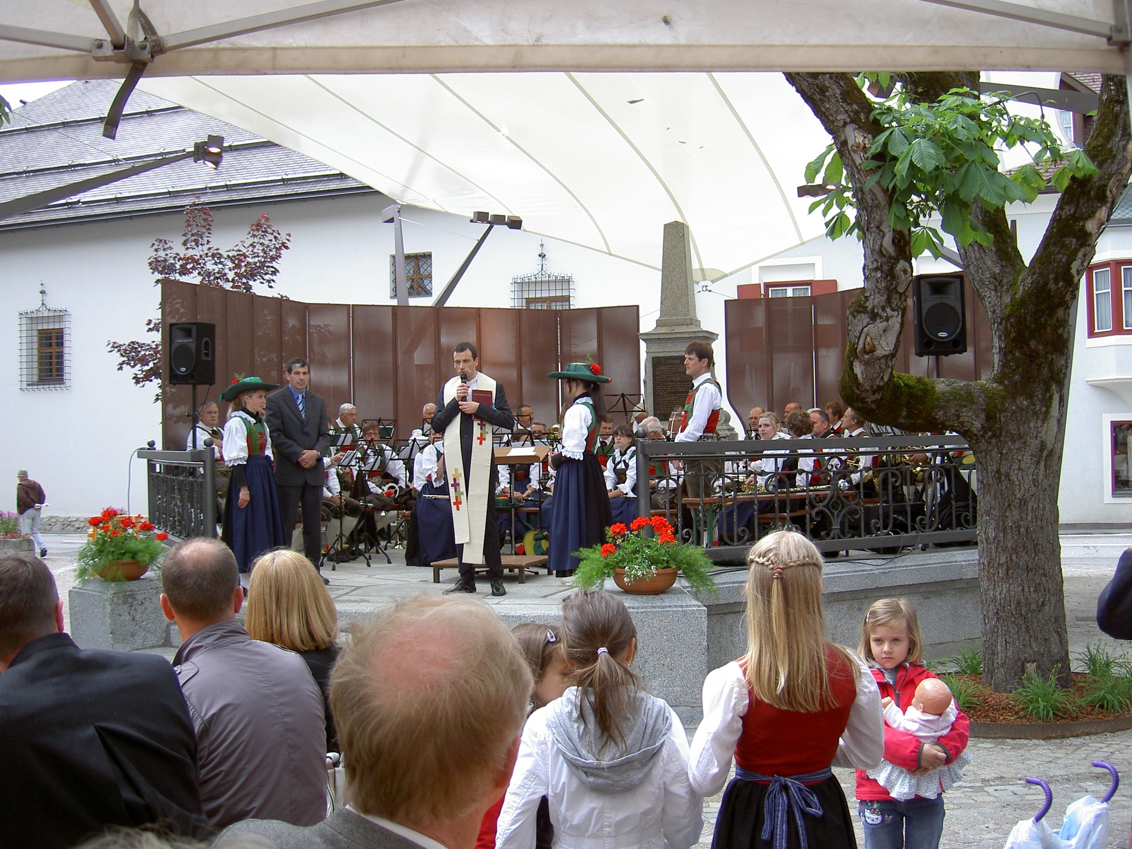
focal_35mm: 39
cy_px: 424
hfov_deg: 47.9
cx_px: 566
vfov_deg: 36.8
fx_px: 1275
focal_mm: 8
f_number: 2.8
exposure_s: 1/238
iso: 100
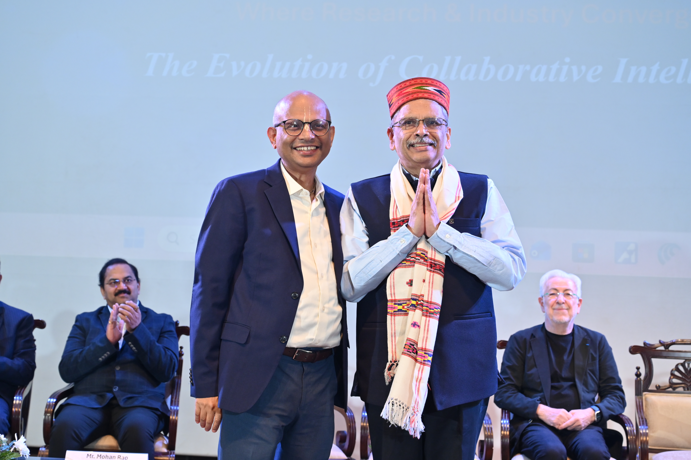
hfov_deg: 39.6
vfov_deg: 27.0
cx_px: 346
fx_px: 959
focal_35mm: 50
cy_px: 230
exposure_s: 1/125
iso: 1600
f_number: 5.6
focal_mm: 50
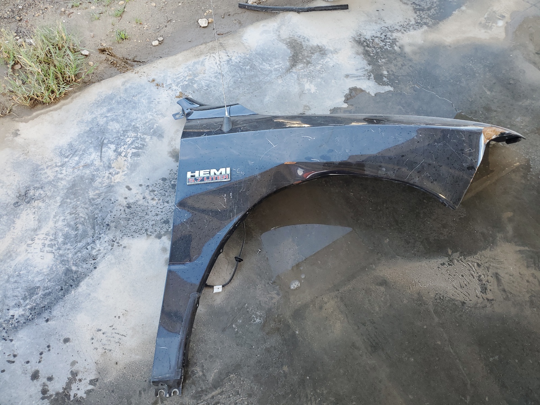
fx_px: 406
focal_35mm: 26
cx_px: 270
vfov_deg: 53.1
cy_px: 202
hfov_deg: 67.3
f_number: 1.5
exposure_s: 1/208
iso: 50
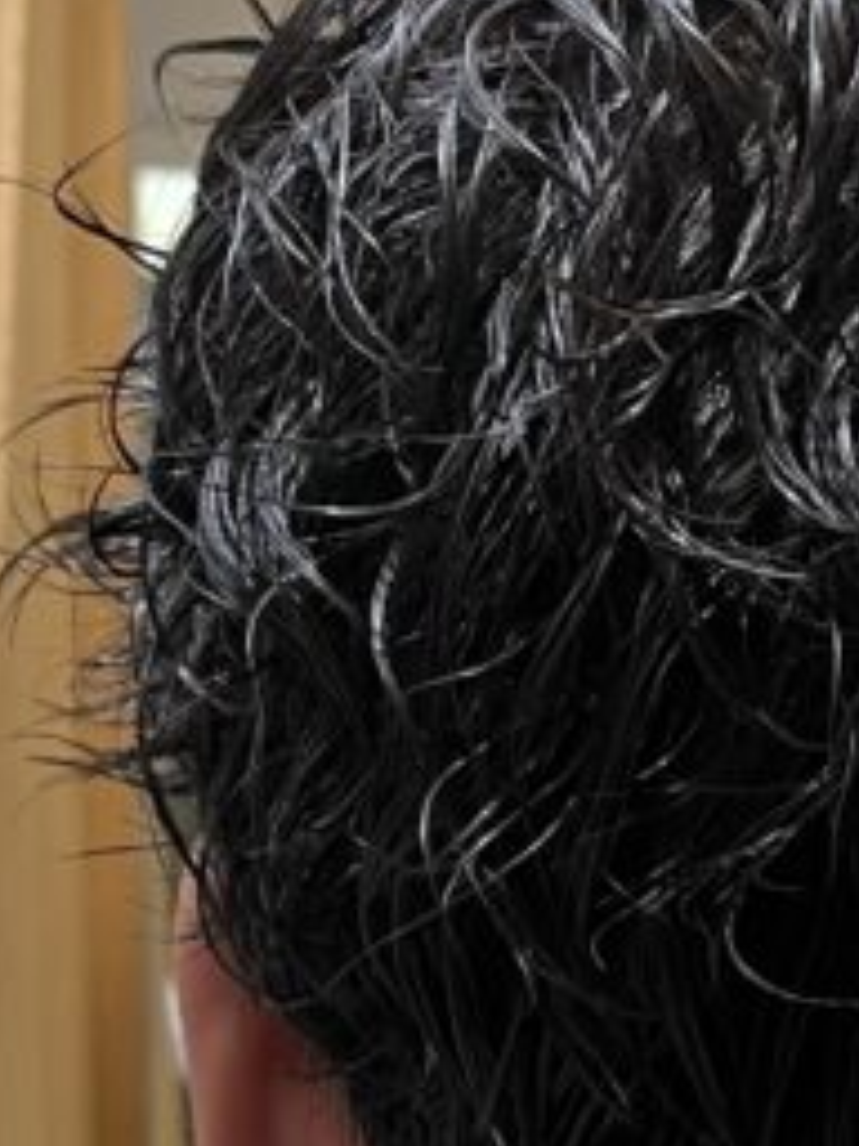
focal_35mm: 104
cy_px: 1231
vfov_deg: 18.3
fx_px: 3441
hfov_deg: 13.9
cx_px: 948
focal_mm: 5.1
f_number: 1.6
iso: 125
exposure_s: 1/50
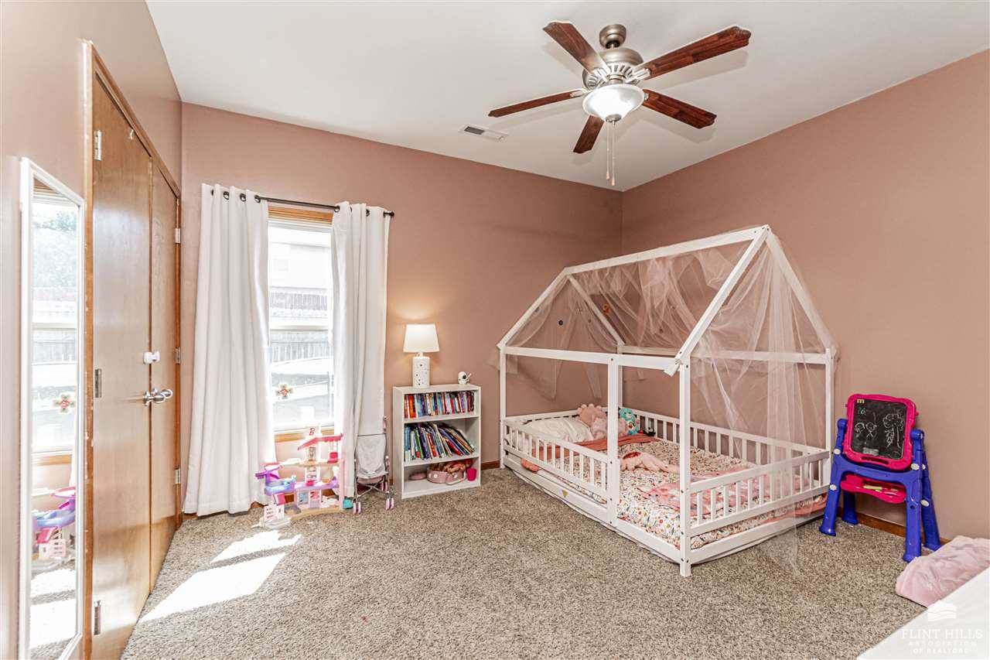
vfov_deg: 77.3
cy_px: 330
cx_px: 495
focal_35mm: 15
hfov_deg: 100.4
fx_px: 412
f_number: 10
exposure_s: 1/60
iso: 1000
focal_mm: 10
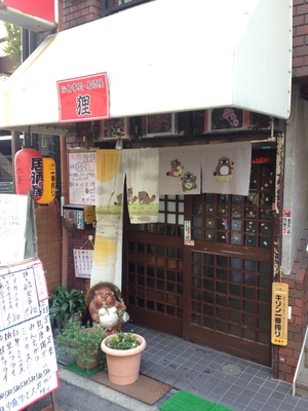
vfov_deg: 55.4
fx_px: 391
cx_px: 154
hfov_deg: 42.9
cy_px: 206
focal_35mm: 33
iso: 50
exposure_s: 1/40
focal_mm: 4.12
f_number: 2.4
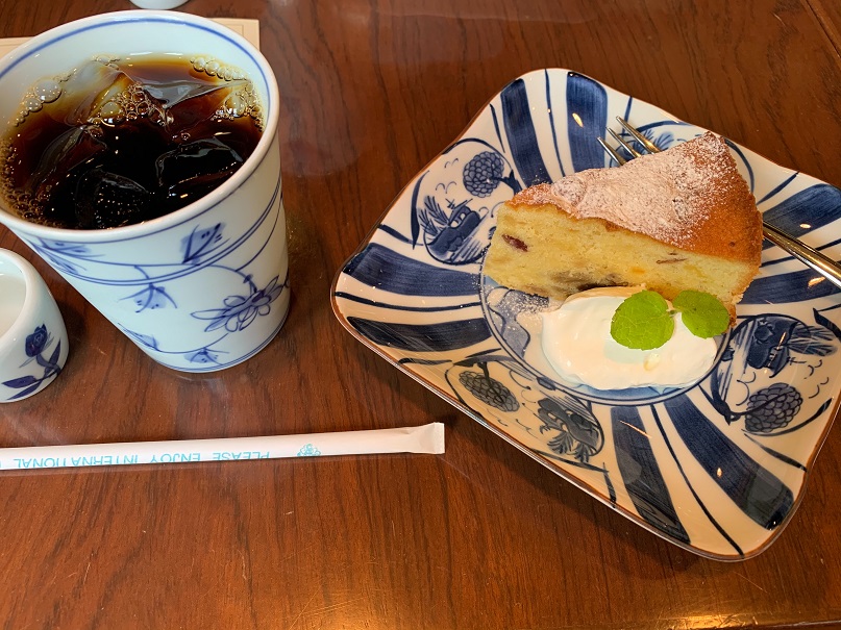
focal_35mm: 26
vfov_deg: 53.1
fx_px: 632
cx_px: 420
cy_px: 315
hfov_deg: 67.3
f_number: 1.8
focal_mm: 4.25
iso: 100
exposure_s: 1/50
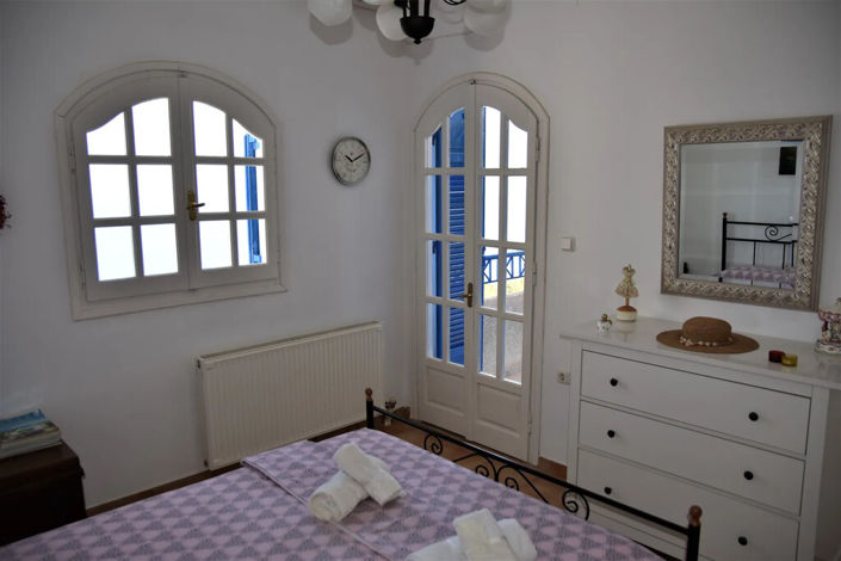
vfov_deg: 50.4
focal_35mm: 26
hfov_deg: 70.4
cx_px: 420
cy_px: 280
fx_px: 596
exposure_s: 1/250
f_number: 2.8
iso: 140
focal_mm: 17
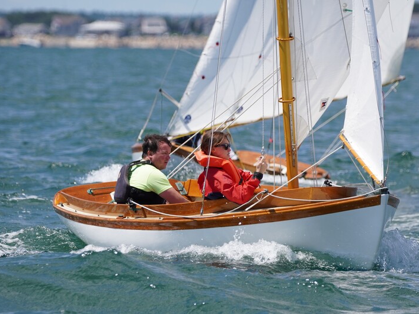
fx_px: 6614
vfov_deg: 2.7
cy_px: 157
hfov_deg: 3.6
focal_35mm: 547
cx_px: 225
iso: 250
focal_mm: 335
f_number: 5.6
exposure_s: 1/1600
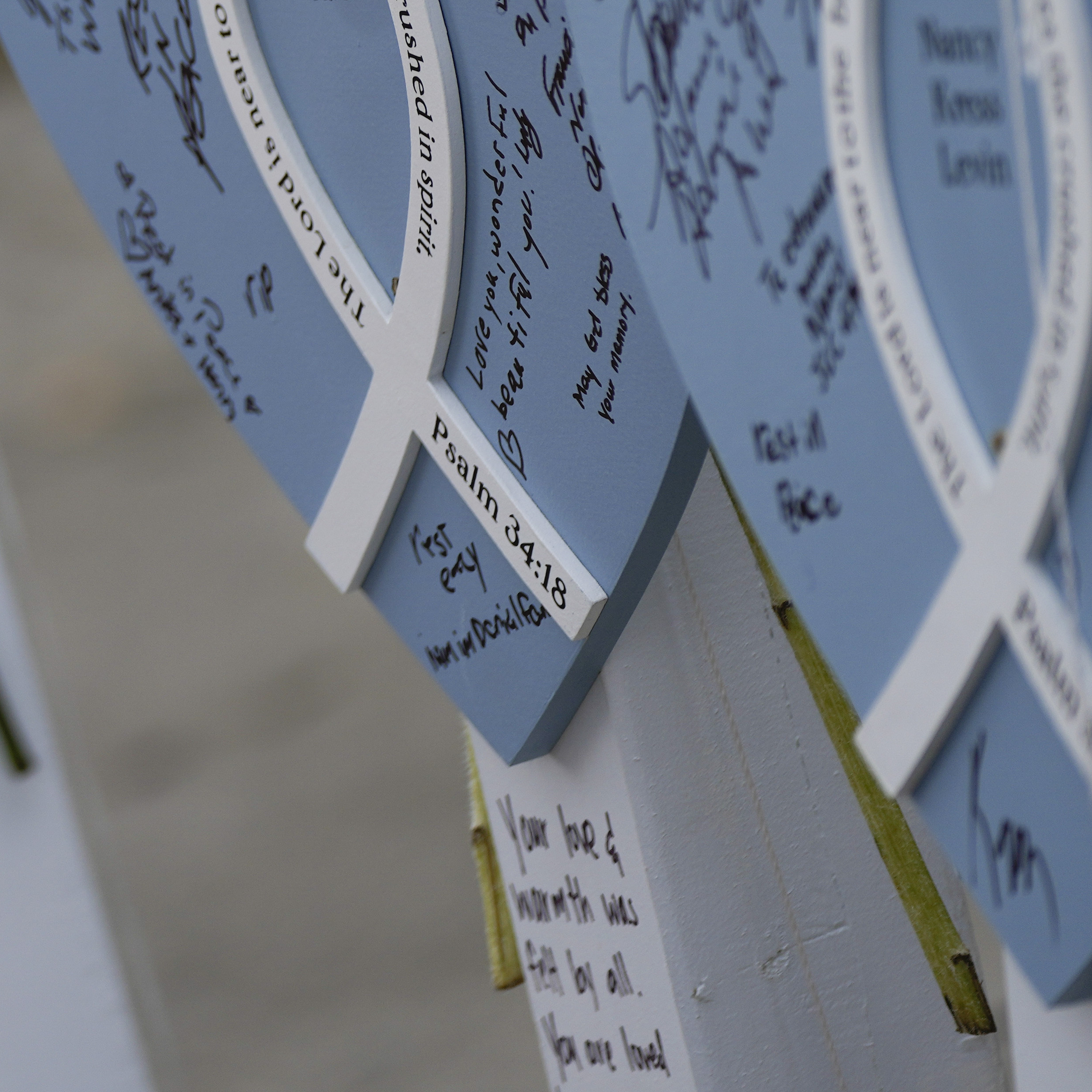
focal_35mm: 432
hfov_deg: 4.0
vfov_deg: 4.0
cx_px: -439
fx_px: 15418
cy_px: -172
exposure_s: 1/1000
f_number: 2.8
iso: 100
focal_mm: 146
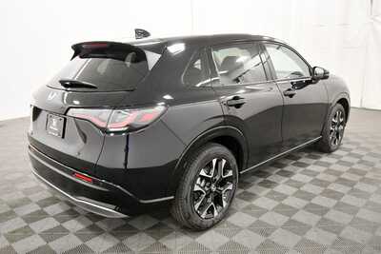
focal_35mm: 30
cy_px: 127
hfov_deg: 61.9
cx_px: 190
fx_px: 318
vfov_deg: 43.6
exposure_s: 1/125
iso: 2500
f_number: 5.6
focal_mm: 20
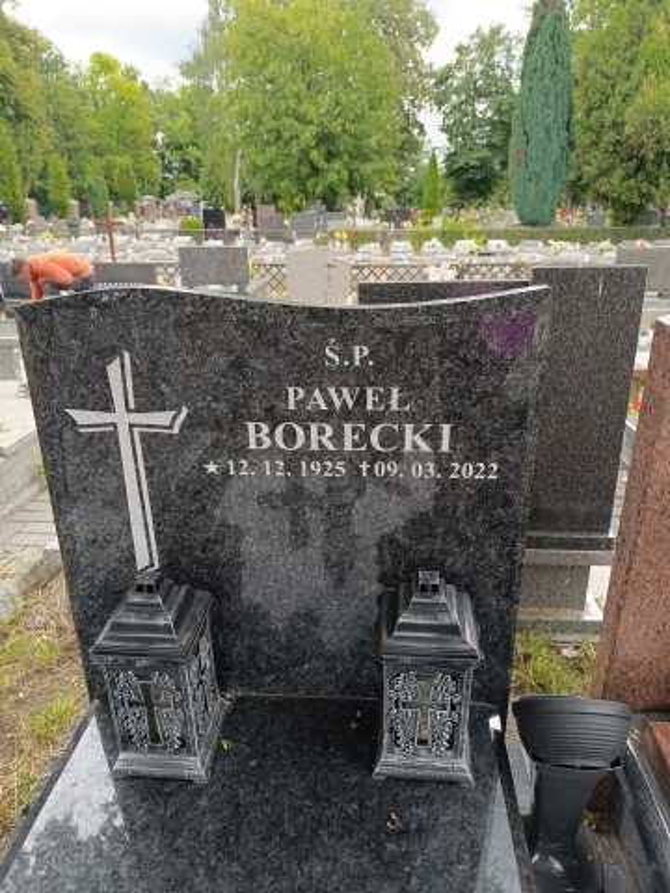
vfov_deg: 71.6
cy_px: 446
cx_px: 335
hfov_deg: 56.8
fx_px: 619
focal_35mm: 24
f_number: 1.65
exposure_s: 1/100
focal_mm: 6.14
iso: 80
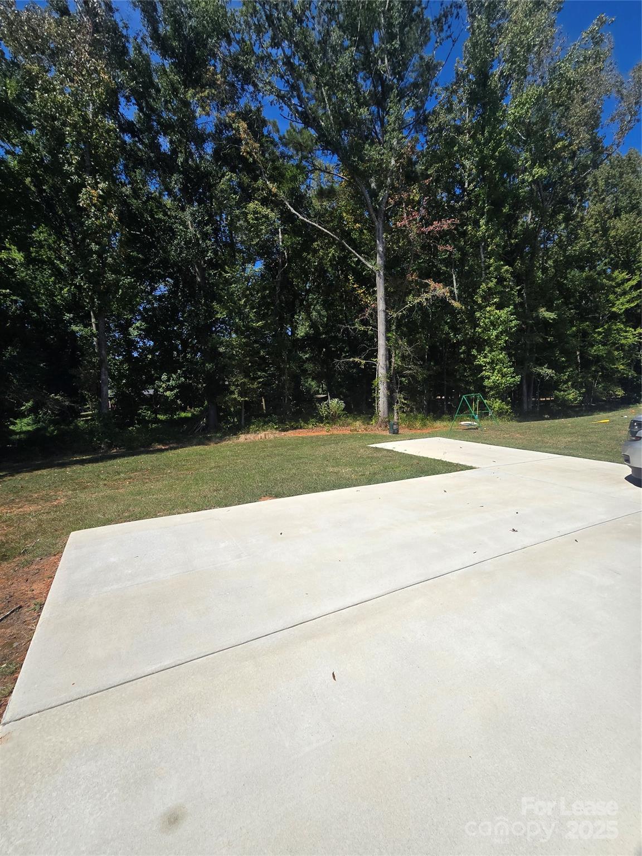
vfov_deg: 106.2
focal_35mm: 13
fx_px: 321
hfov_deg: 89.9
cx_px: 321
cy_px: 428
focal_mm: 2.2
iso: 50
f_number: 2.2
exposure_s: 1/2969
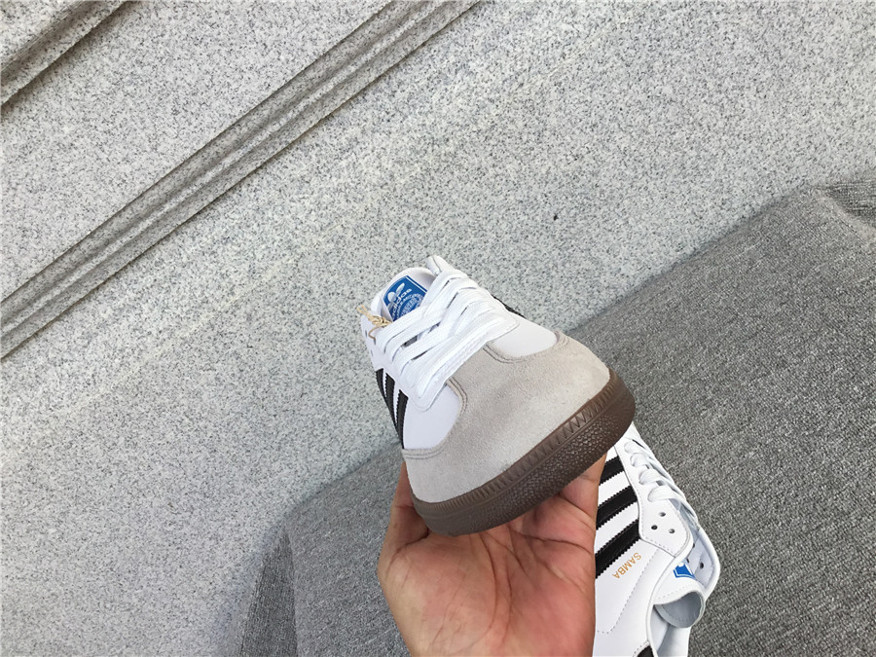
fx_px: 784
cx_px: 438
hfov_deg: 58.4
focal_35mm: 31
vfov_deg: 45.4
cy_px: 328
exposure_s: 1/503
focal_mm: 3.3
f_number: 2.4
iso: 25
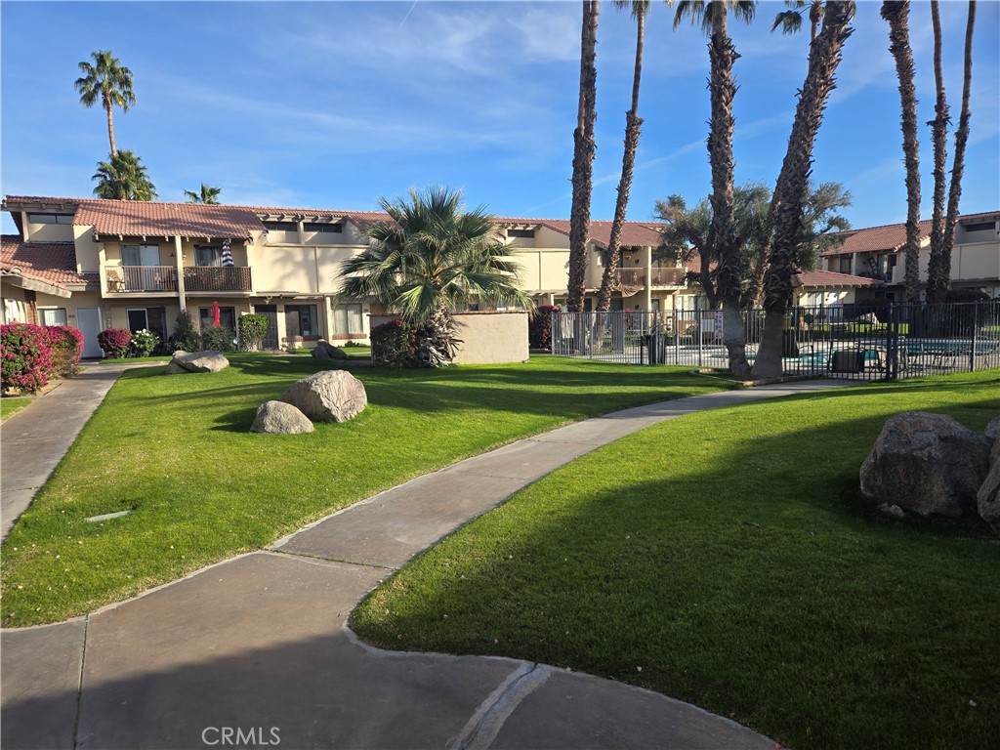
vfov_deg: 58.9
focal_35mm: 23
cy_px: 375
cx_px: 500
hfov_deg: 73.9
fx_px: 664
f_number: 1.8
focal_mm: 5.4
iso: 25
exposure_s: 1/1208
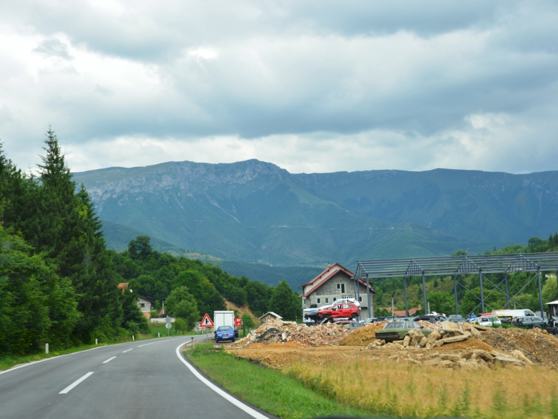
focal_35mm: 66
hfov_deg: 29.4
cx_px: 253
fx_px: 1064
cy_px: 212
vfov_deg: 22.2
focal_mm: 40
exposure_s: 1/125
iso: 200
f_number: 9
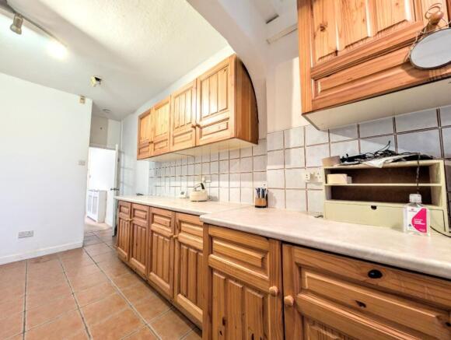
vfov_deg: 94.7
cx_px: 226
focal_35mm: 12
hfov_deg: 110.4
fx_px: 157
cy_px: 170
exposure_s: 1/16.7
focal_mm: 2.02
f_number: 1.7
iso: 113
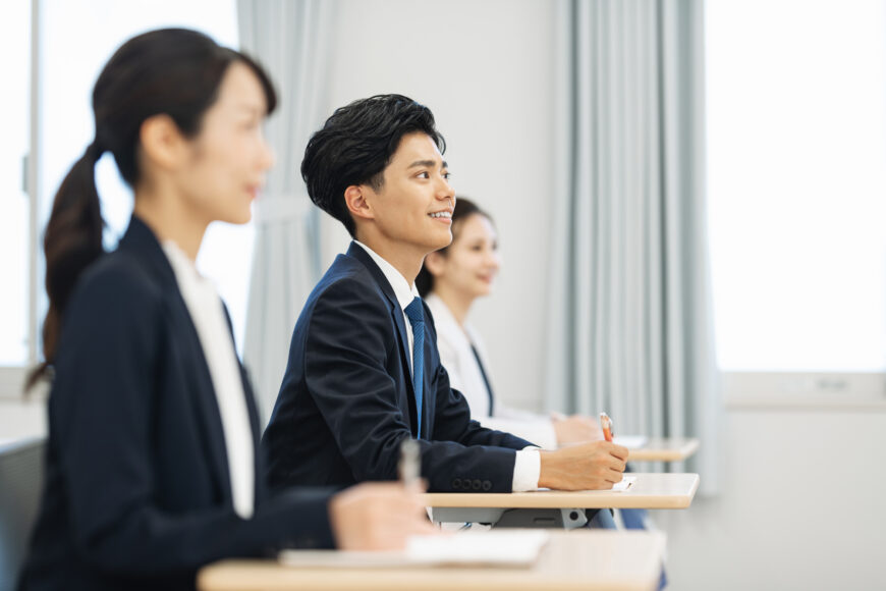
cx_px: 443
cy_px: 296
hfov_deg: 19.5
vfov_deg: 13.0
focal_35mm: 105
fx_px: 2584
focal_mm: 105
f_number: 2
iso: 250
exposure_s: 1/200
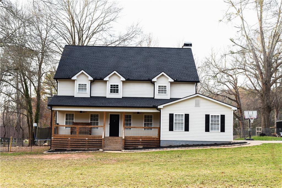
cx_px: 141
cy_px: 94
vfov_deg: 27.0
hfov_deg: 39.6
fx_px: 392
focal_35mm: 50
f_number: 5.6
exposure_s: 1/200
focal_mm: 50
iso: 800
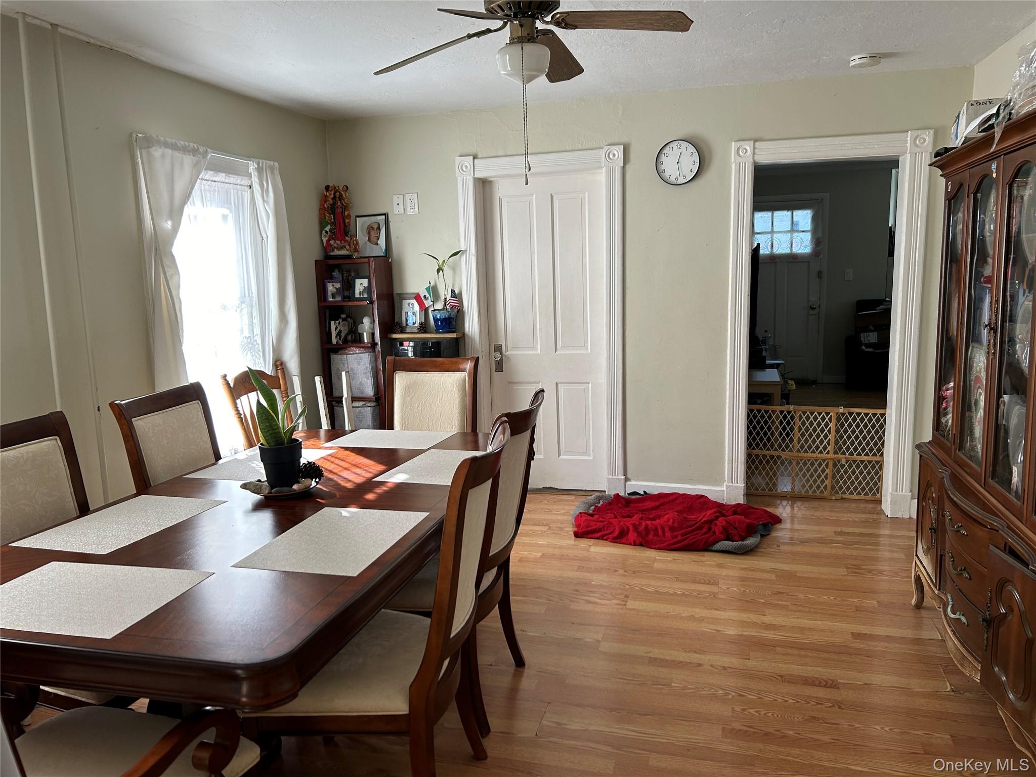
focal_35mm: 26
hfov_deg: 67.3
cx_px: 518
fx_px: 778
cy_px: 388
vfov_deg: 53.1
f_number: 1.5
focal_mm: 5.7
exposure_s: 1/121
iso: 80
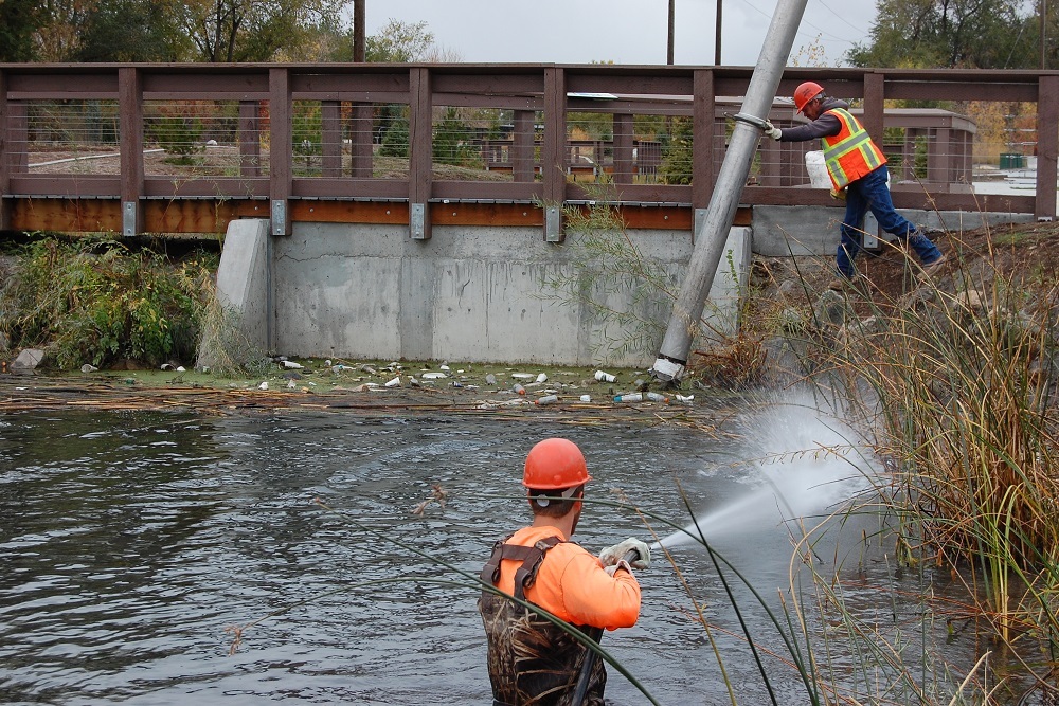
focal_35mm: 69
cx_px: 530
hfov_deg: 29.2
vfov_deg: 19.7
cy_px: 353
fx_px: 2030
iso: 400
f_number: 8
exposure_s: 1/50
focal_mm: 46
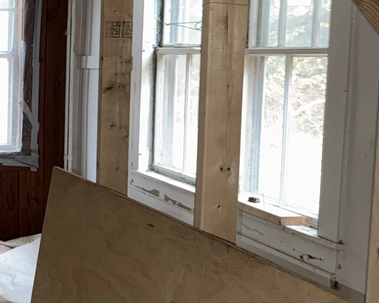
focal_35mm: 69
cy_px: 139
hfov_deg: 23.1
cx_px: -165
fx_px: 774
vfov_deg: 22.2
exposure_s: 1/6
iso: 160
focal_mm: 6.76
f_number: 1.78
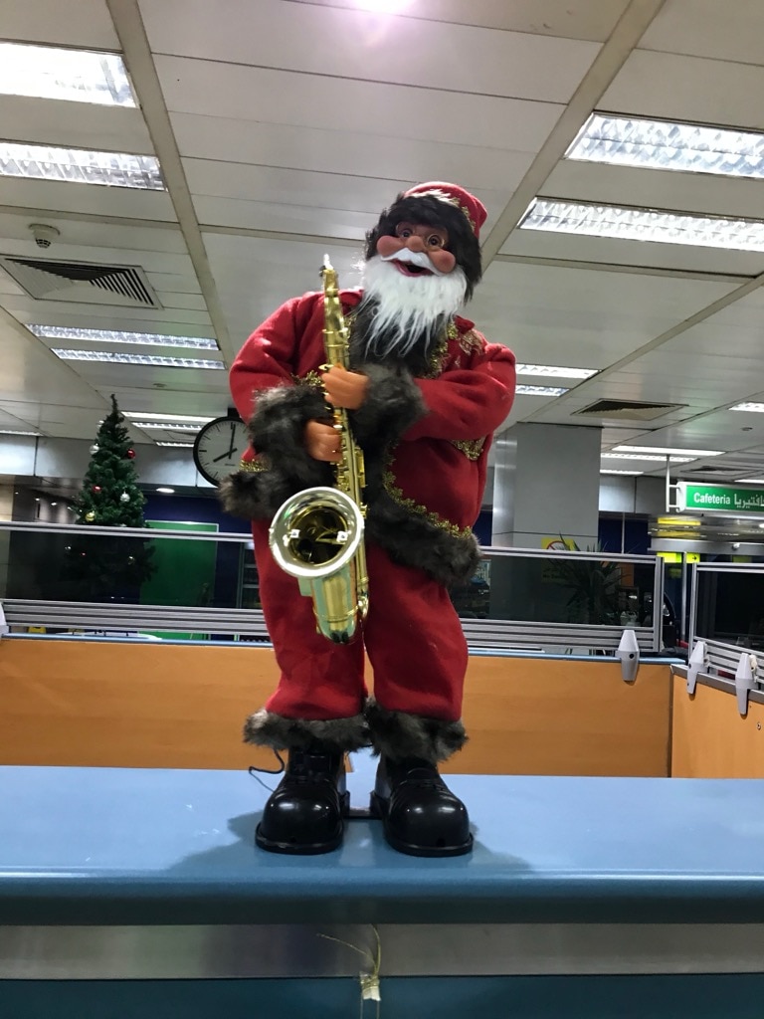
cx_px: 382
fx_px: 824
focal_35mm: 28
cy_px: 510
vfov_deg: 63.4
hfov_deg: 49.7
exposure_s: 1/17
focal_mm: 3.99
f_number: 1.8
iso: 64
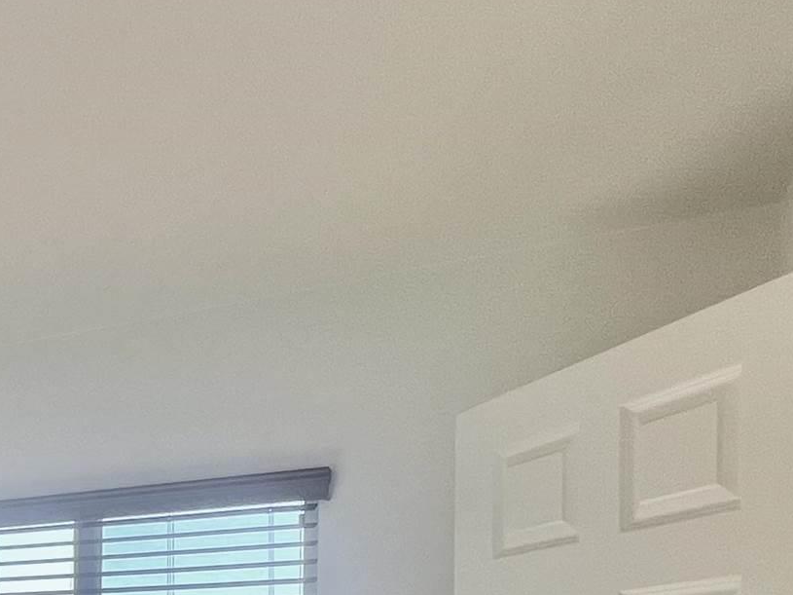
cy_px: 706
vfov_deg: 26.5
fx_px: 1122
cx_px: -270
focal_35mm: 49
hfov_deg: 29.9
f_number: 1.8
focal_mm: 1.57
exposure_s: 1/139
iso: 32
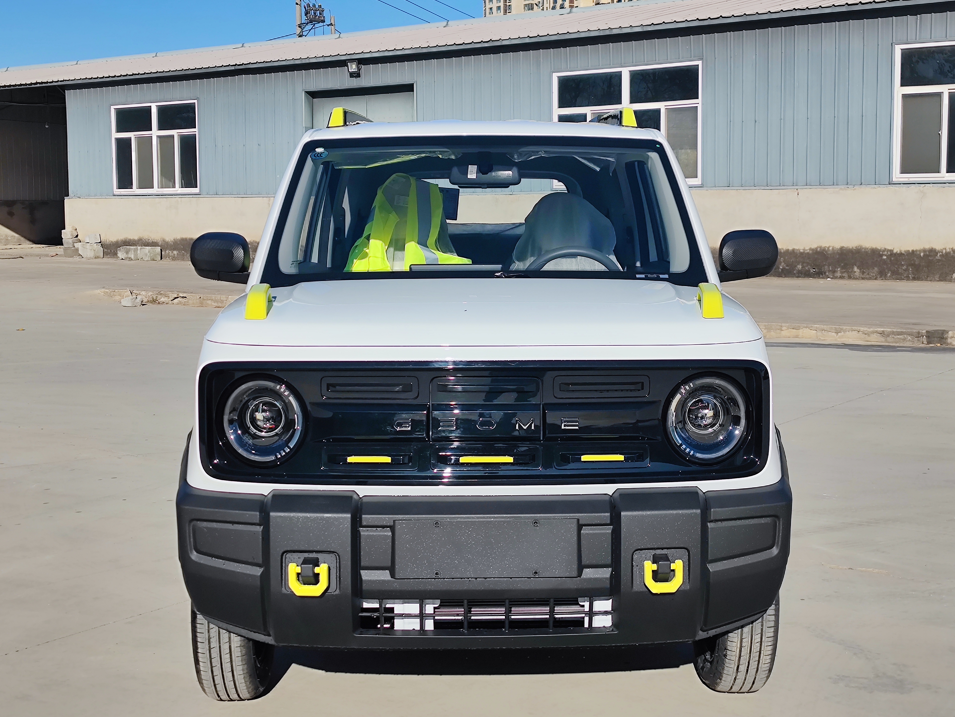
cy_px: 345
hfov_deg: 45.8
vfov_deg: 35.1
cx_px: 502
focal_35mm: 41
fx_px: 1131
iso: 51
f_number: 1.95
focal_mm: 7.59
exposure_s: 1/4370
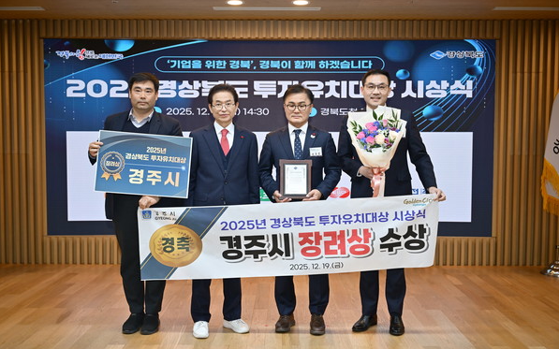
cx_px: 280
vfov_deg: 31.2
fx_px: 625
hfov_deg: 48.2
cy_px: 178
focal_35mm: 41
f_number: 3.5
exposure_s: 1/125
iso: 800
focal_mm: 40
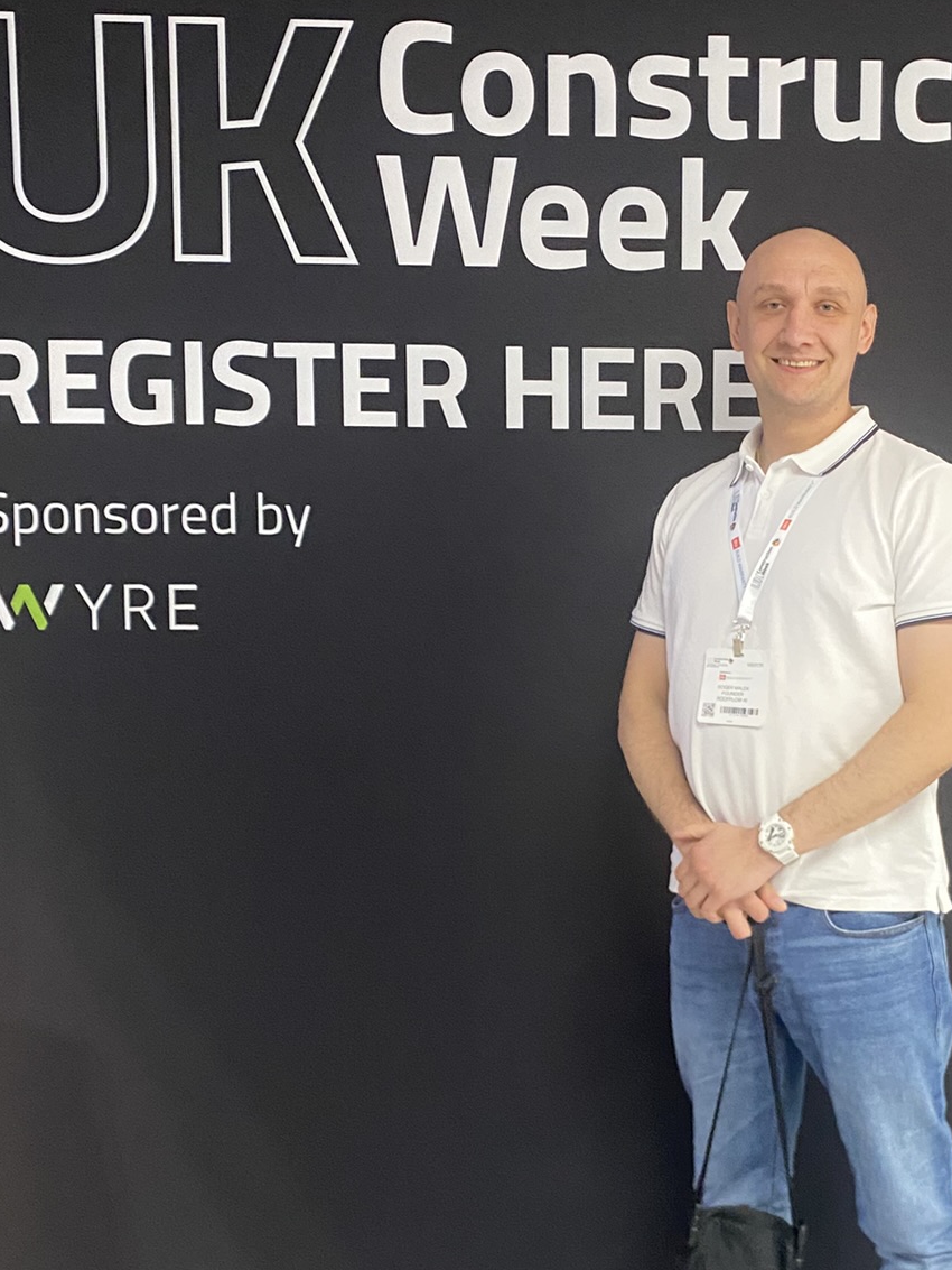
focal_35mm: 47
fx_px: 1723
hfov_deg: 30.1
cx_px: 766
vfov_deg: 40.3
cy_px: 732
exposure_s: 1/50
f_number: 1.8
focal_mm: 4.25
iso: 320
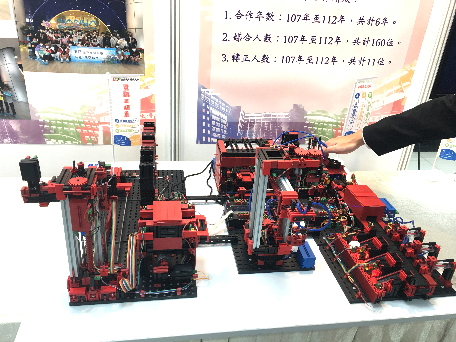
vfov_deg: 48.2
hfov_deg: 61.7
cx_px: 228
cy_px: 171
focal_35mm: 29
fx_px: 382
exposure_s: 1/30
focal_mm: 4.15
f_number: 2.2
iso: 32
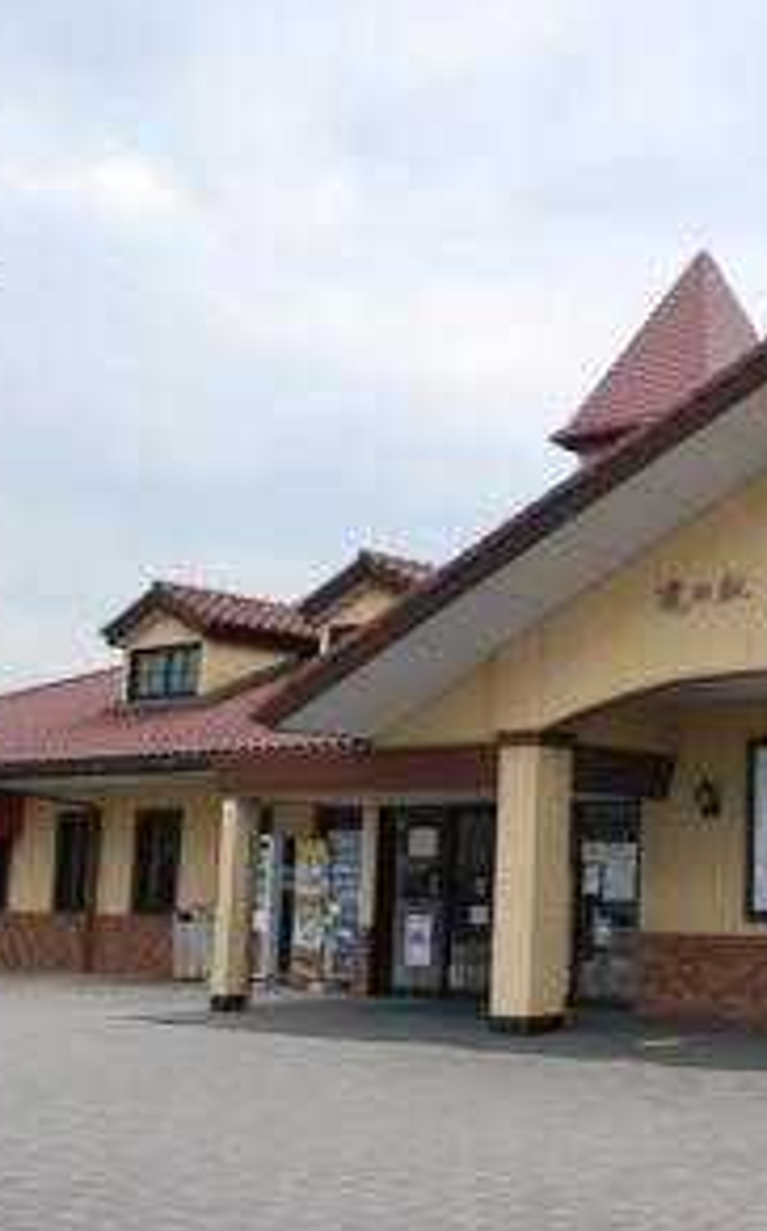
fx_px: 1575
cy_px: 620
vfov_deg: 42.7
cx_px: 881
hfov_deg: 25.1
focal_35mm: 47
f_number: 6.3
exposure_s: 1/160
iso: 100
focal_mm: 20
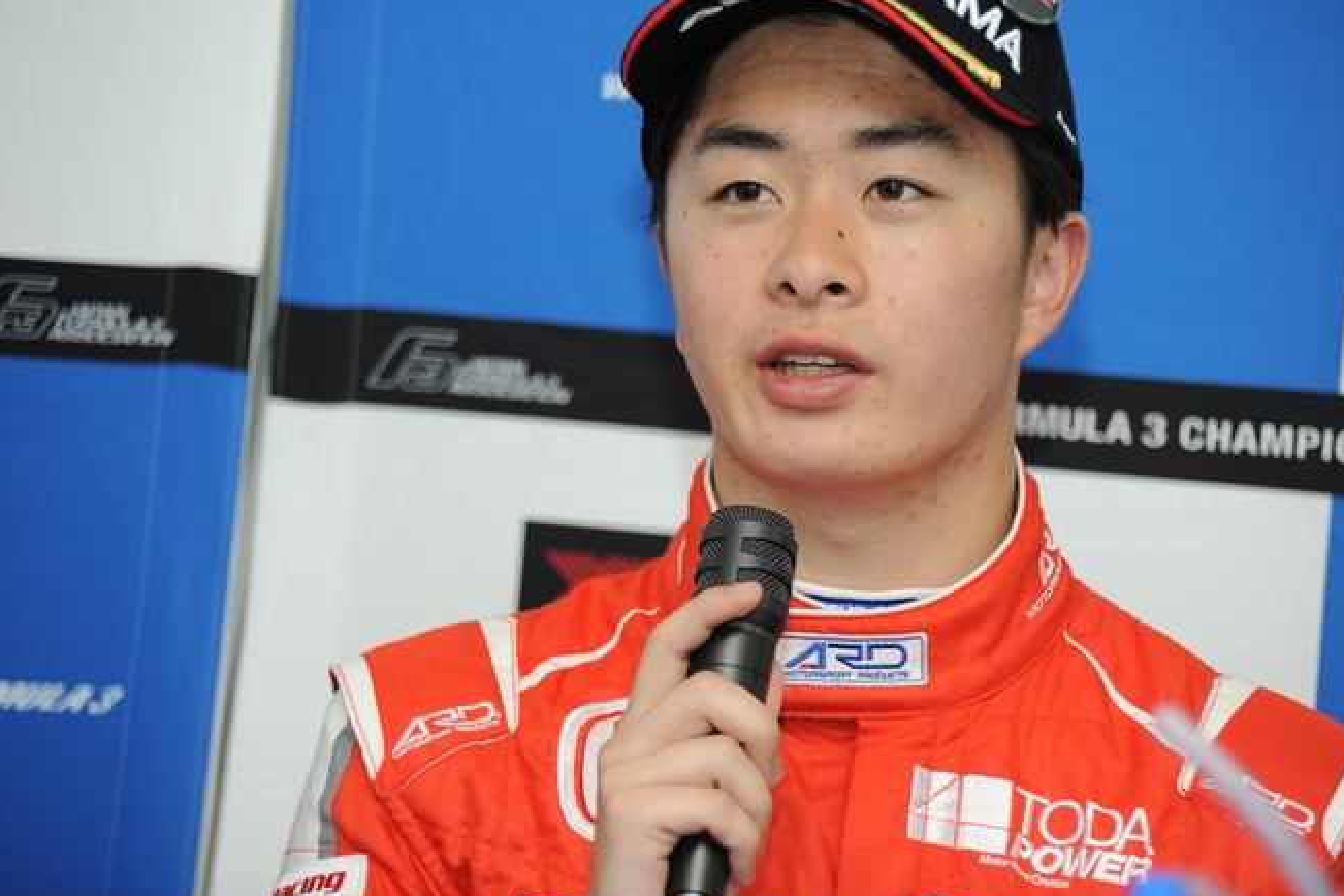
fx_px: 6197
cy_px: 425
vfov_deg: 8.3
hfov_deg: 12.4
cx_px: 739
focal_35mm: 166
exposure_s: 1/250
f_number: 5.6
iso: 800
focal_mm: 150
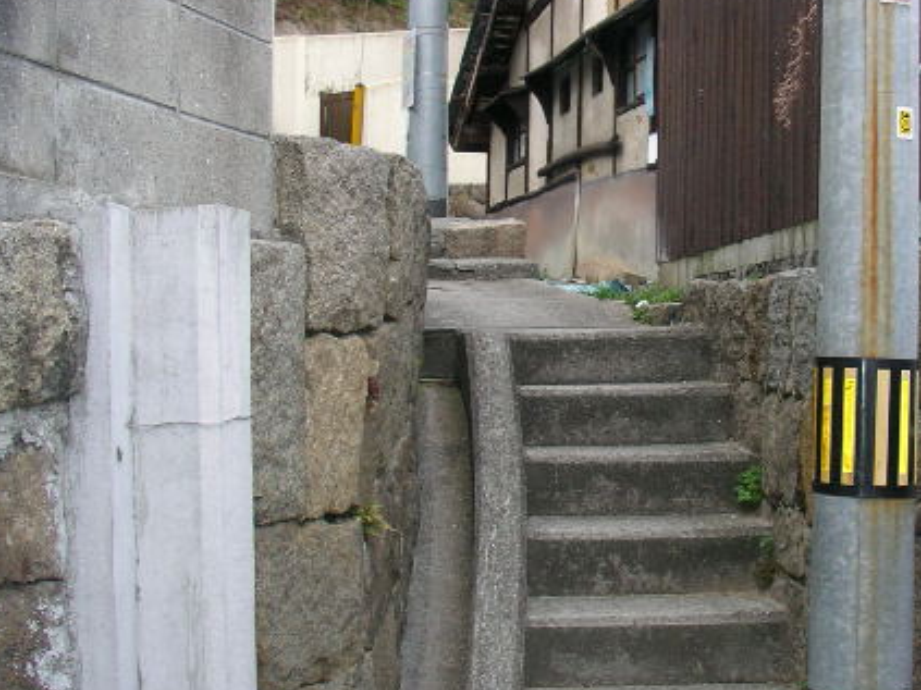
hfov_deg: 34.1
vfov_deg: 26.1
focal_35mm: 56
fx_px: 1490
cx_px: 599
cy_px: 368
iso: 64
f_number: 2.8
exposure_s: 1/125
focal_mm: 5.7
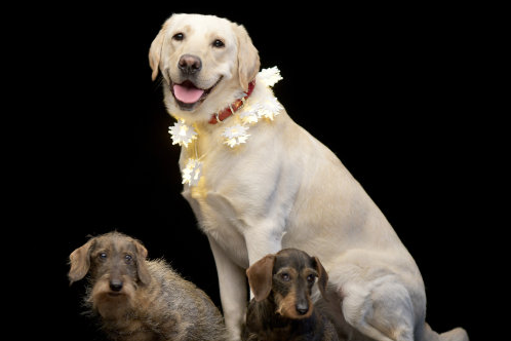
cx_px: 227
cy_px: 196
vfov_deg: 10.6
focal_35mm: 129
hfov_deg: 15.9
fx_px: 1831
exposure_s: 1/60
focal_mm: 105
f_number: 2.8
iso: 800
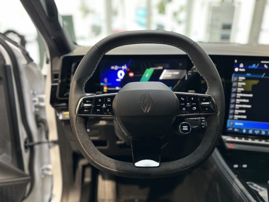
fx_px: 187
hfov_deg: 71.6
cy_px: 101
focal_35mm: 24
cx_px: 134
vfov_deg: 56.8
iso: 320
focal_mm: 6.86
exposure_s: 1/55
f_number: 1.78
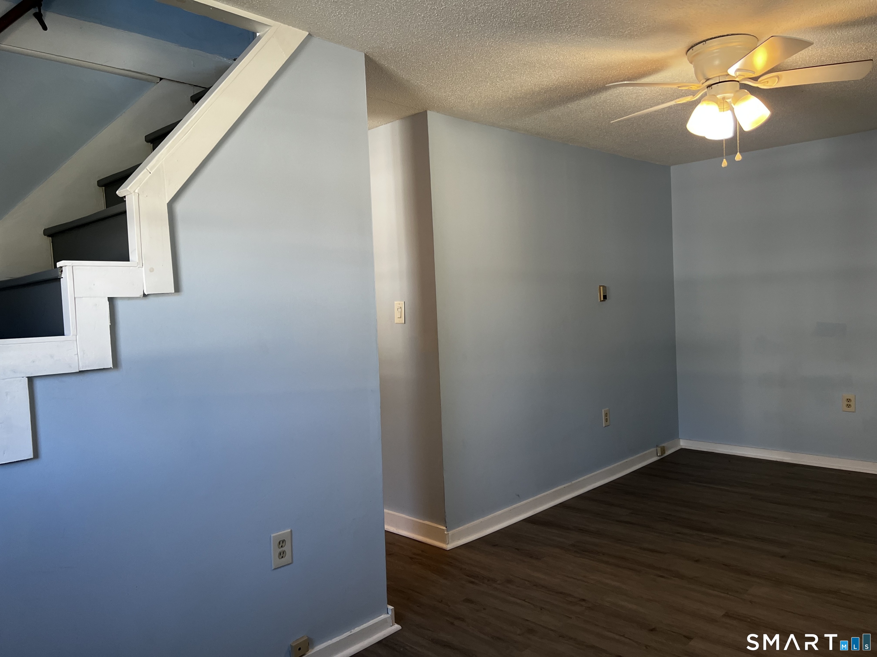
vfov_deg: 53.1
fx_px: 659
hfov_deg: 67.3
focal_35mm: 26
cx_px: 438
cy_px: 328
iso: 125
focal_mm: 5.7
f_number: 1.5
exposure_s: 1/120
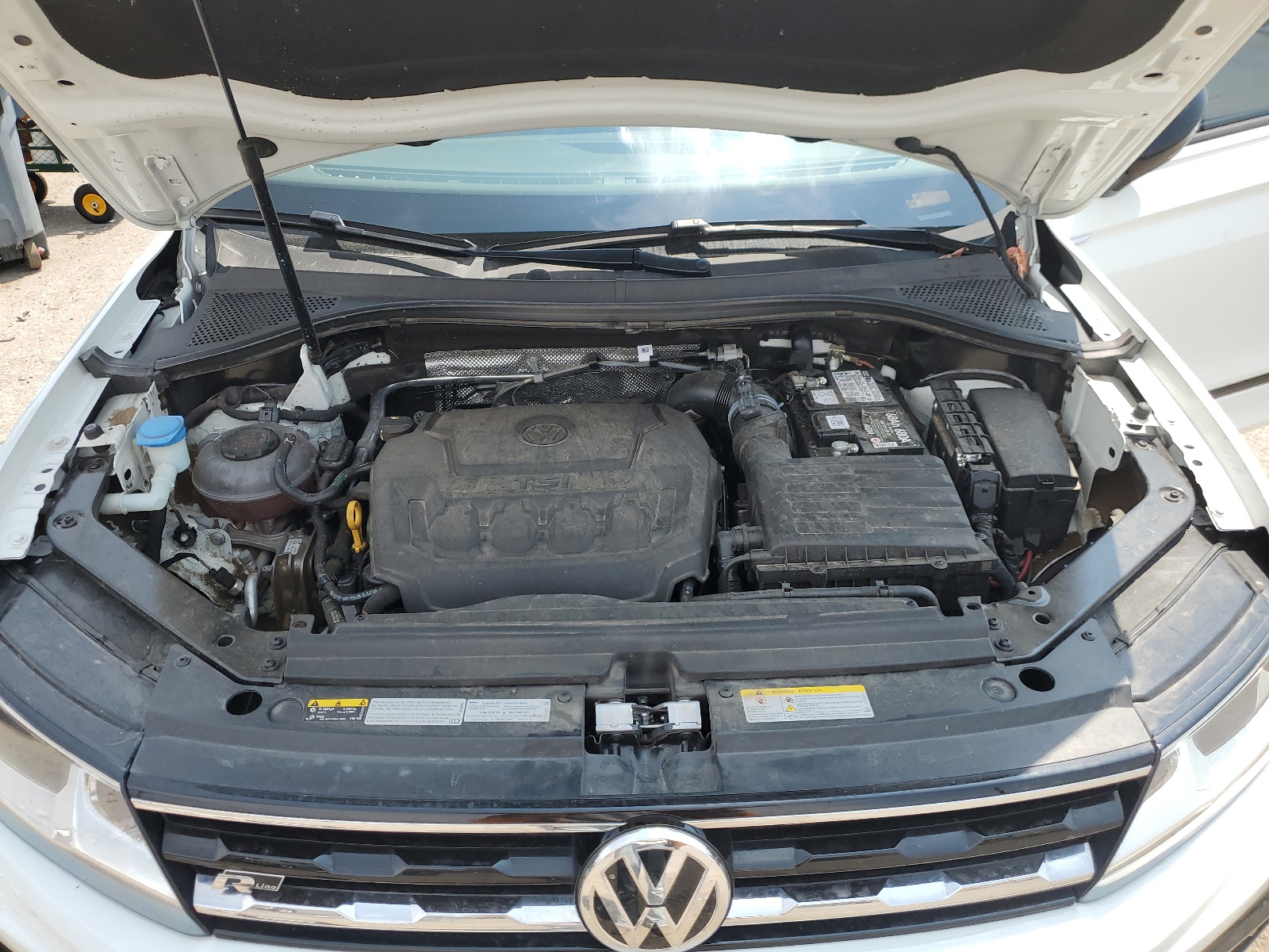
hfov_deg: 67.3
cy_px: 476
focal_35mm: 26
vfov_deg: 53.1
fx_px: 953
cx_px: 634
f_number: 1.5
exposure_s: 1/1250
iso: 50
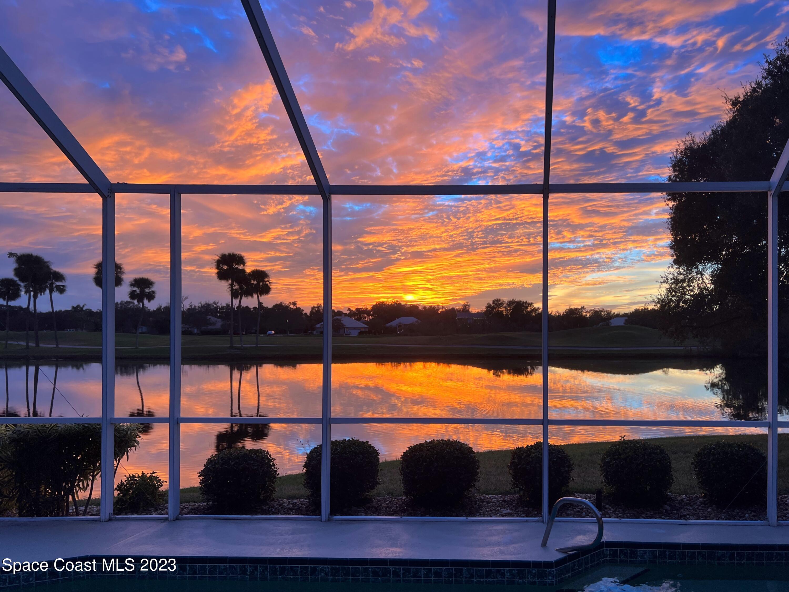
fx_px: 593
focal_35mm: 26
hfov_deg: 67.3
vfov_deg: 53.1
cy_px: 296
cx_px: 394
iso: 50
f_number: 1.5
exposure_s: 1/121
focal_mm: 5.7
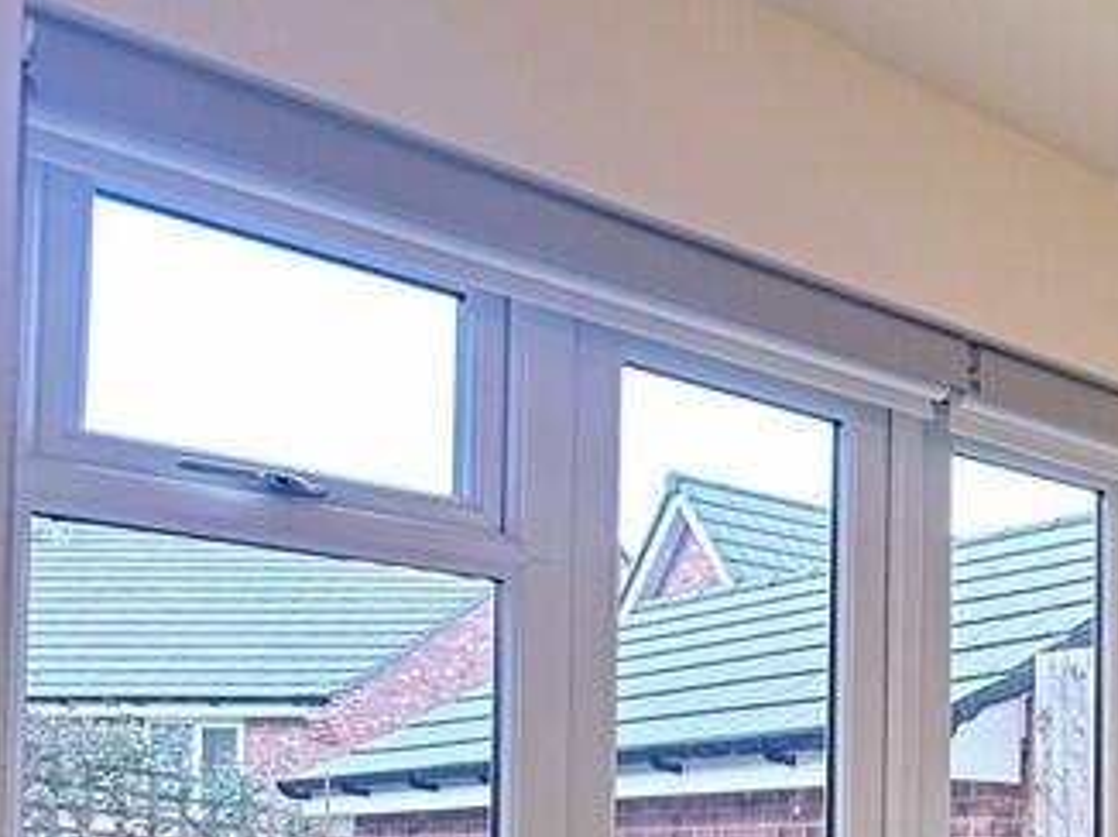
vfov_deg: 30.7
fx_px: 1420
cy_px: 820
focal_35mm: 44
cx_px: 1526
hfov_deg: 31.0
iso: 200
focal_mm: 2.22
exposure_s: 1/100
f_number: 2.2
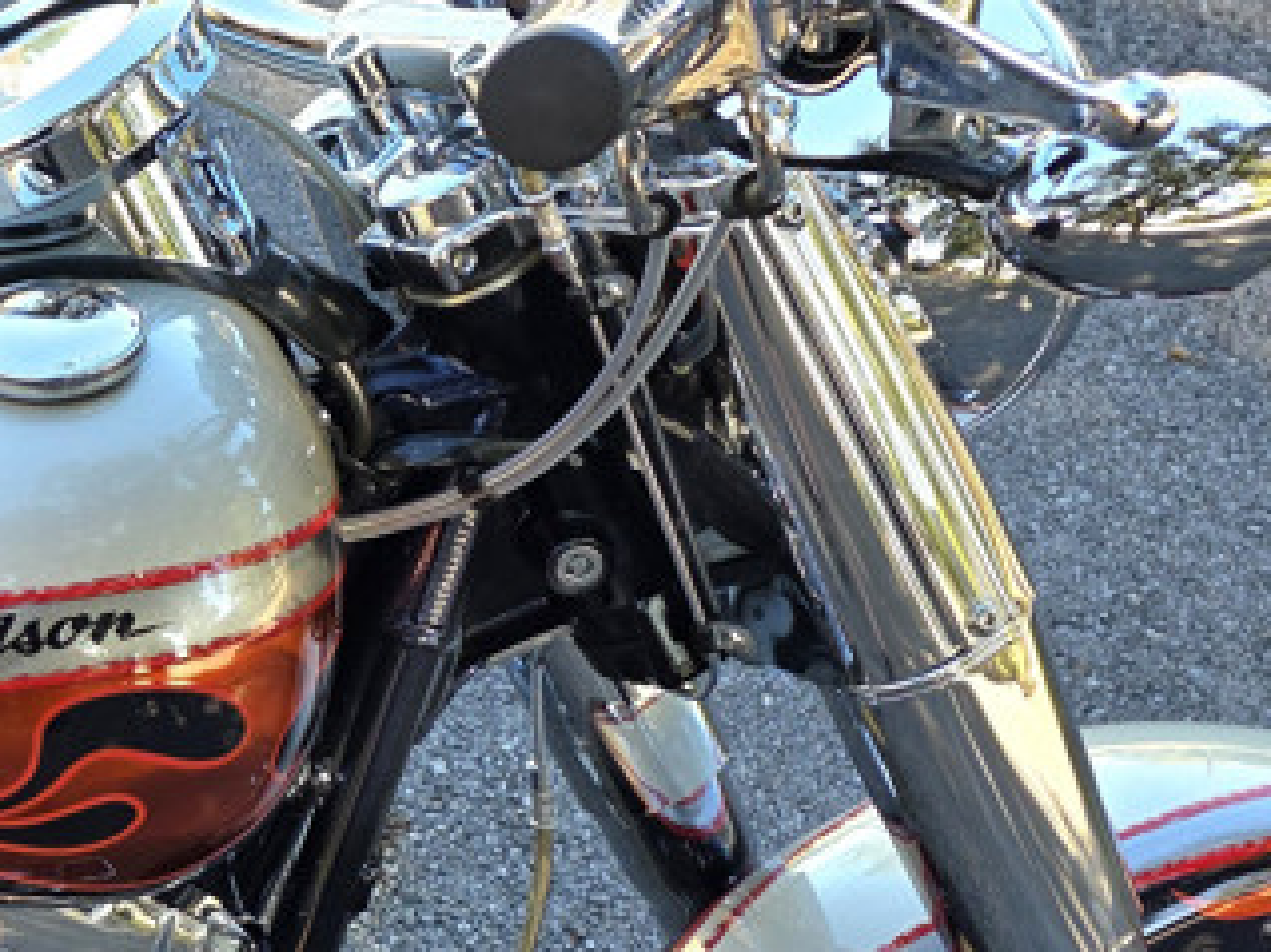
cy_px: 701
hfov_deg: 21.9
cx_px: -524
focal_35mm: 77
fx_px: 2826
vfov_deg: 19.0
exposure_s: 1/370
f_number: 1.7
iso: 50
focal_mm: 6.3
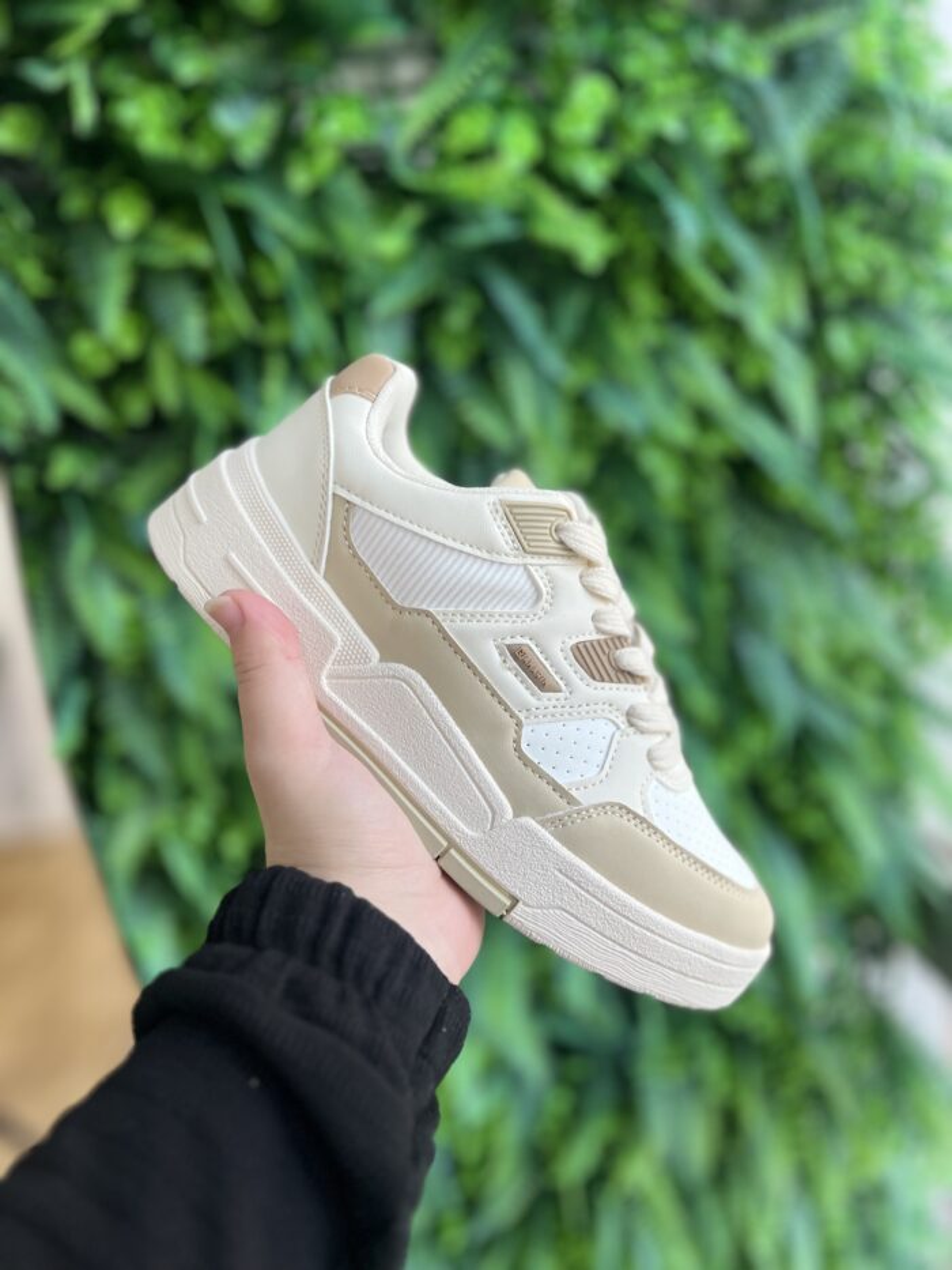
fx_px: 953
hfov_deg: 53.1
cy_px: 635
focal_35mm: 26
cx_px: 476
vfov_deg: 67.3
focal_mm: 5.7
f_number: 1.5
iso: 80
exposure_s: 1/60
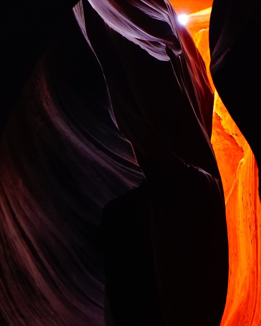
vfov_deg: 13.8
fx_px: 1352
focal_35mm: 140
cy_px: 169
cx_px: 240
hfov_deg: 11.0
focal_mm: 56
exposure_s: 1/30
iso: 4000
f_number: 4
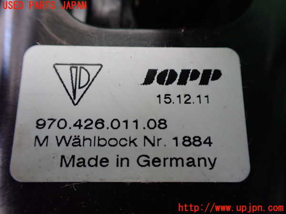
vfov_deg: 46.8
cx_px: 143
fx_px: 248
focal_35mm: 30
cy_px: 107
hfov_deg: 60.0
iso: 800
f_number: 2.3
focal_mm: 5.4
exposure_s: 1/80
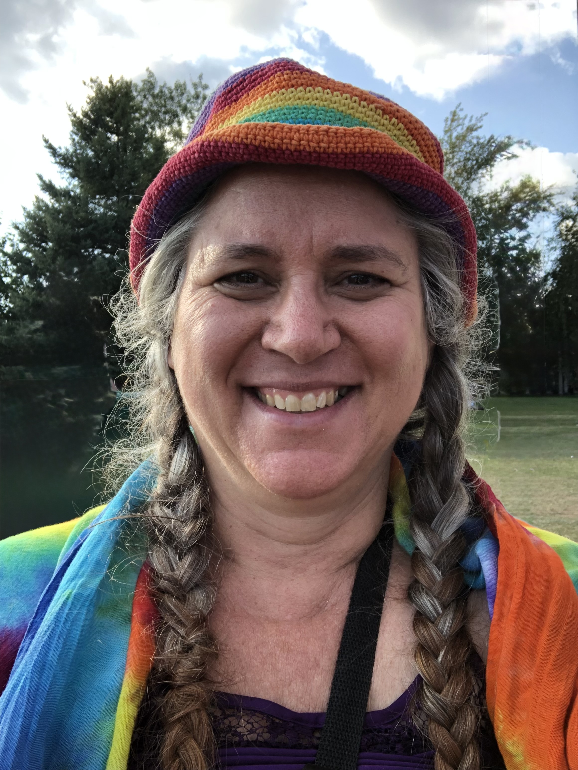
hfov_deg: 44.2
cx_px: 289
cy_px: 385
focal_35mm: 32
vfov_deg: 56.8
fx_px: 712
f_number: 2.2
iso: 20
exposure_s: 1/122
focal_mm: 2.87
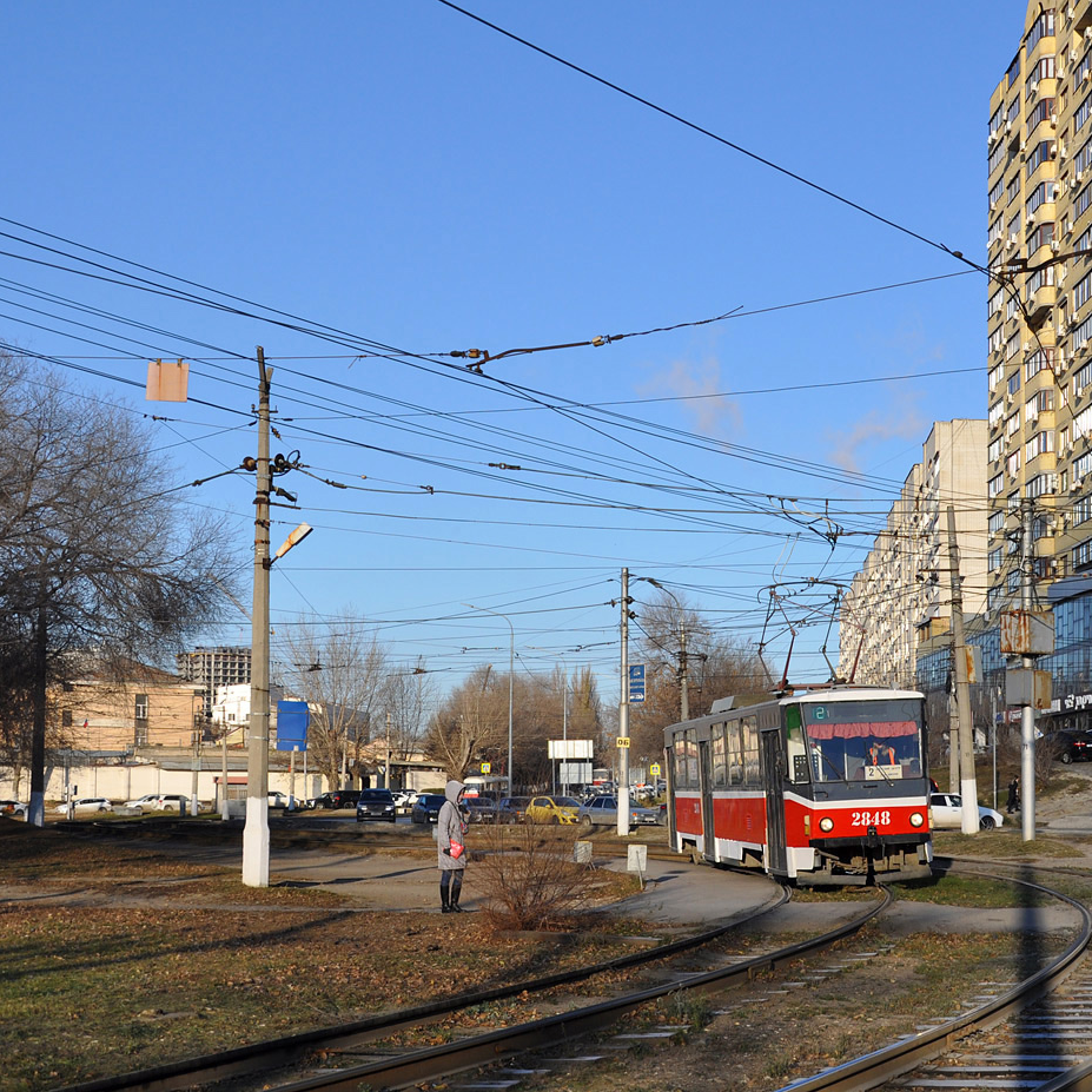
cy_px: 547
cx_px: 814
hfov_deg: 33.4
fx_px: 1785
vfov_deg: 34.0
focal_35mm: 50
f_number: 8
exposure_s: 1/500
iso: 200
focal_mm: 26
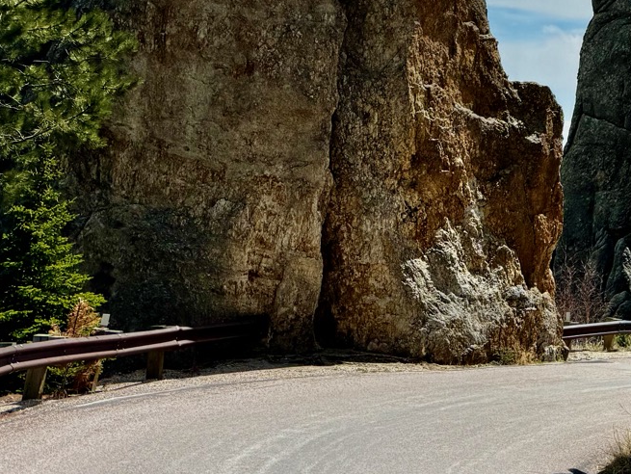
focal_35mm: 75
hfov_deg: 23.1
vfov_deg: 17.9
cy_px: -203
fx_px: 1368
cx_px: 813
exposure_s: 1/9009
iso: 80
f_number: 1.78
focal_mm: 6.76
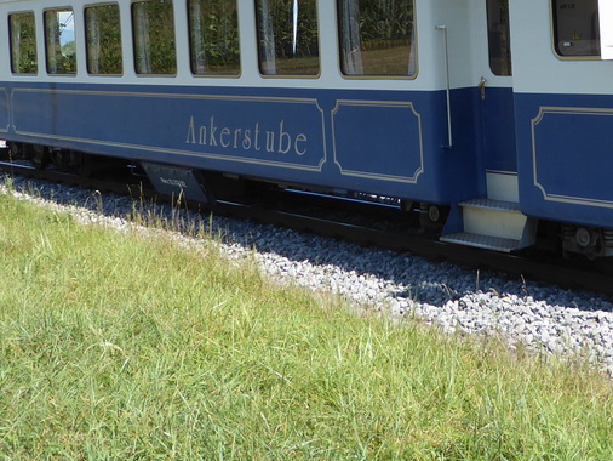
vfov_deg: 22.3
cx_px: 488
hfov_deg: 29.6
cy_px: 23
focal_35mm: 64
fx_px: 1134
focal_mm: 4.7
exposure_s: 1/400
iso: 80
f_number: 3.4
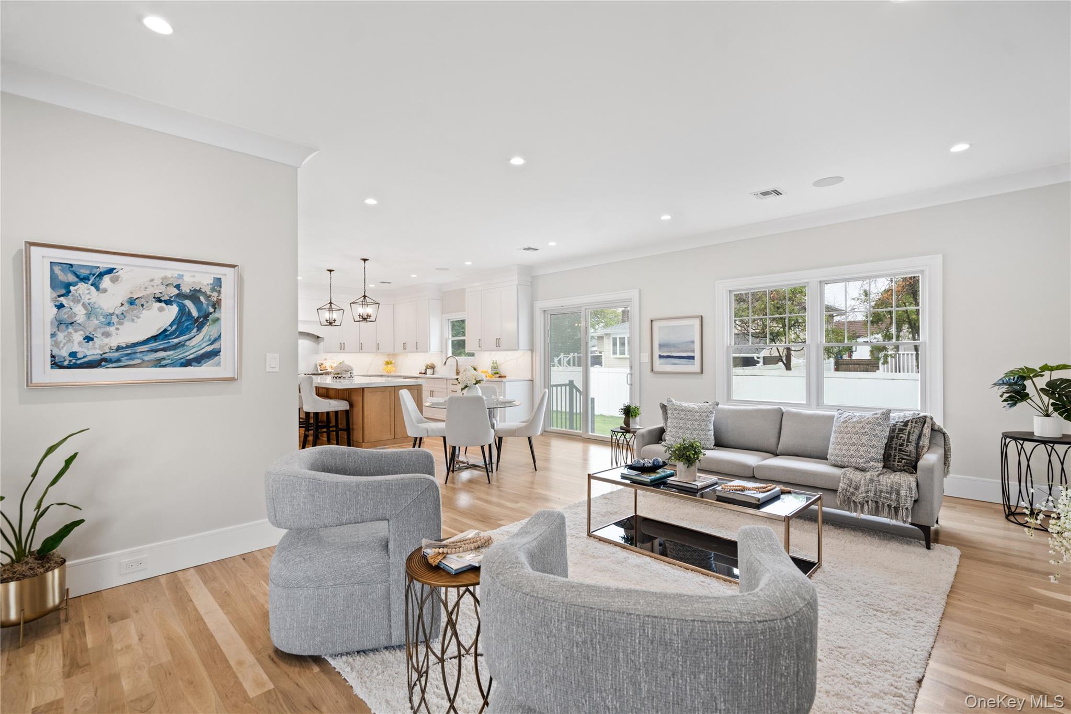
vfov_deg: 73.7
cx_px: 536
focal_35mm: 16
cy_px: 357
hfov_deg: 96.7
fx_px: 476
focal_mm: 16
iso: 200
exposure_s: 1/10
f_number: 5
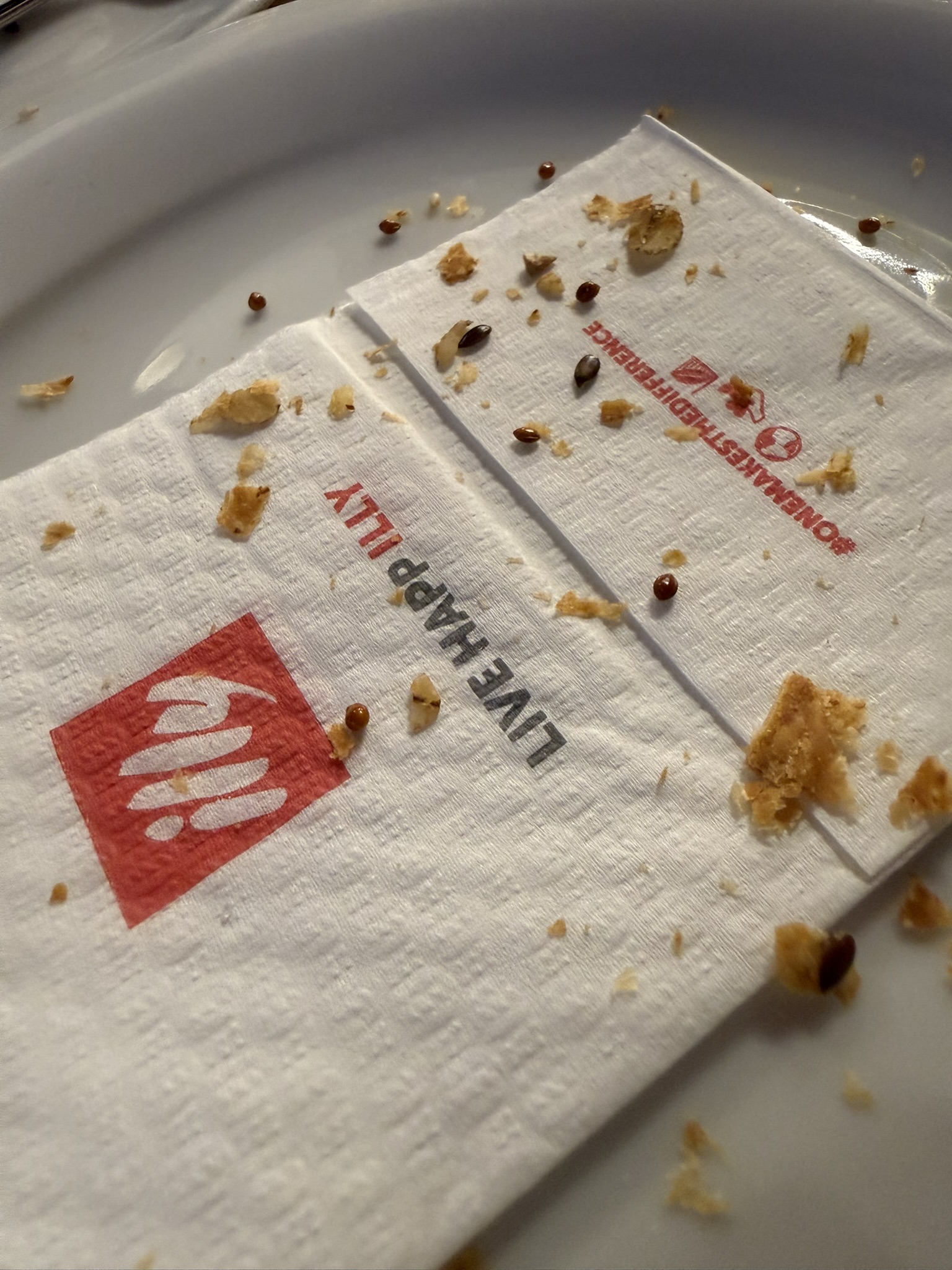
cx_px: 476
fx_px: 880
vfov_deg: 71.6
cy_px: 635
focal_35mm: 24
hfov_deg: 56.8
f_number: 2.2
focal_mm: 2.22
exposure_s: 1/50
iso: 320
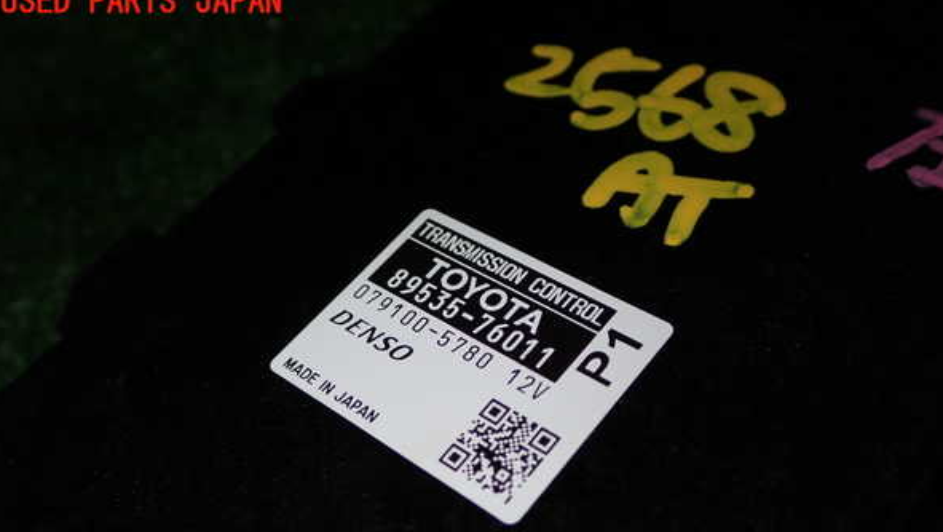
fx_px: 1051
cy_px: 342
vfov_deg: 28.2
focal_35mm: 42
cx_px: 471
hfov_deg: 48.3
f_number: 8
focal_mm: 6.83
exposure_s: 1/40
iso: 200
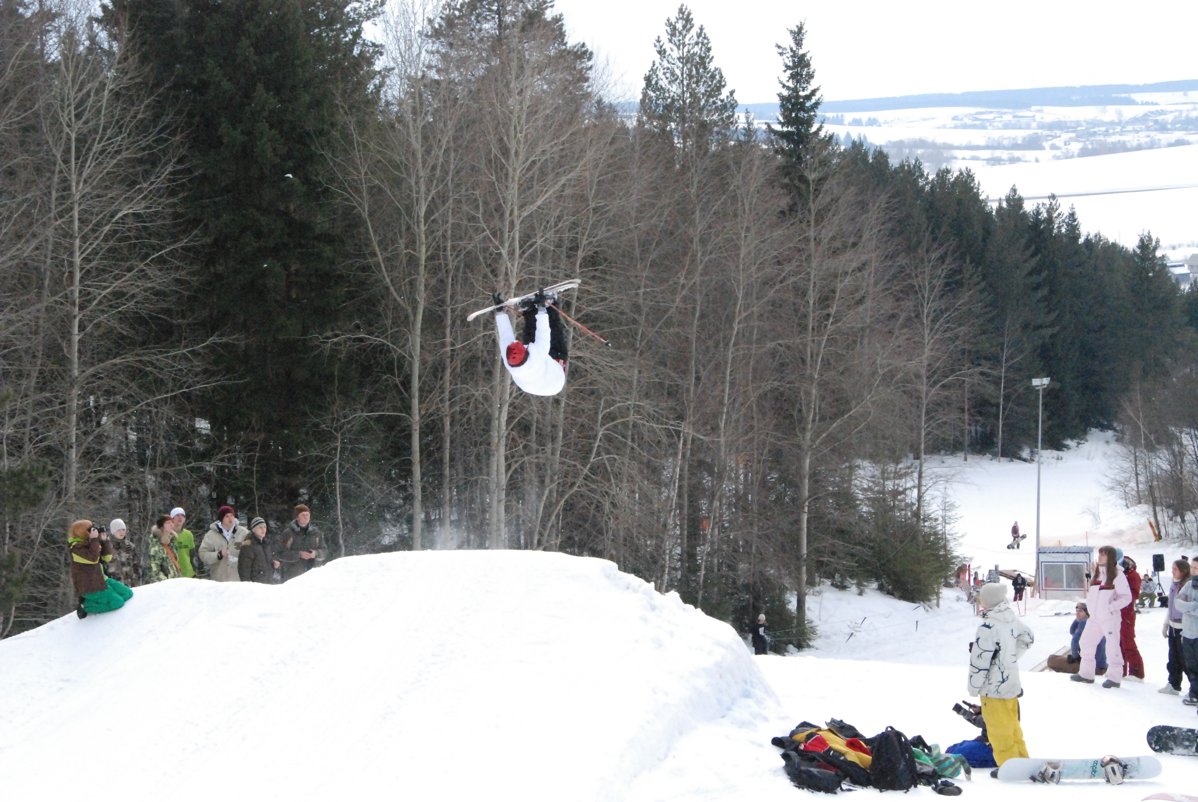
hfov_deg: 27.0
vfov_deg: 18.2
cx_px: 599
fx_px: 2499
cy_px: 401
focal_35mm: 75
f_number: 13
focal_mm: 50
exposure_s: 1/3200
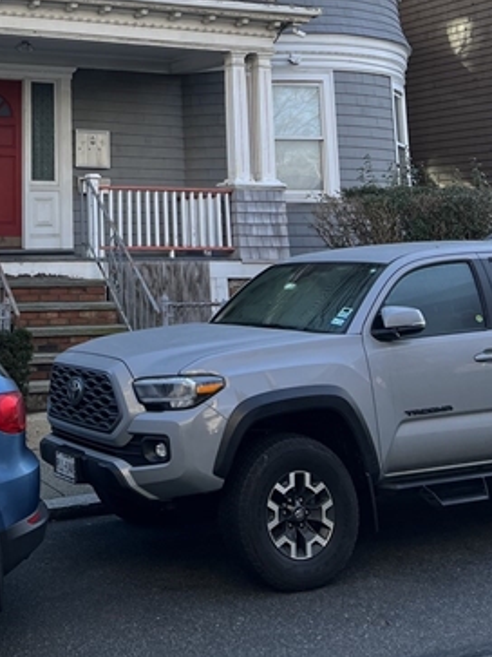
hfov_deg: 25.3
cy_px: 47
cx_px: 7
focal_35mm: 55
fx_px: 1043
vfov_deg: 32.9
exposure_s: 1/909
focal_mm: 5.7
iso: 50
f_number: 1.5
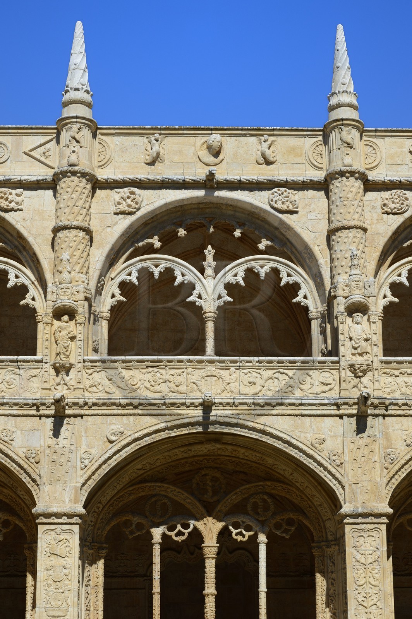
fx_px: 1204
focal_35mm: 70
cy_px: 310
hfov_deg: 19.4
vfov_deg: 28.9
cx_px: 206
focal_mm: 70
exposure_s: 1/320
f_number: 11
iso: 200
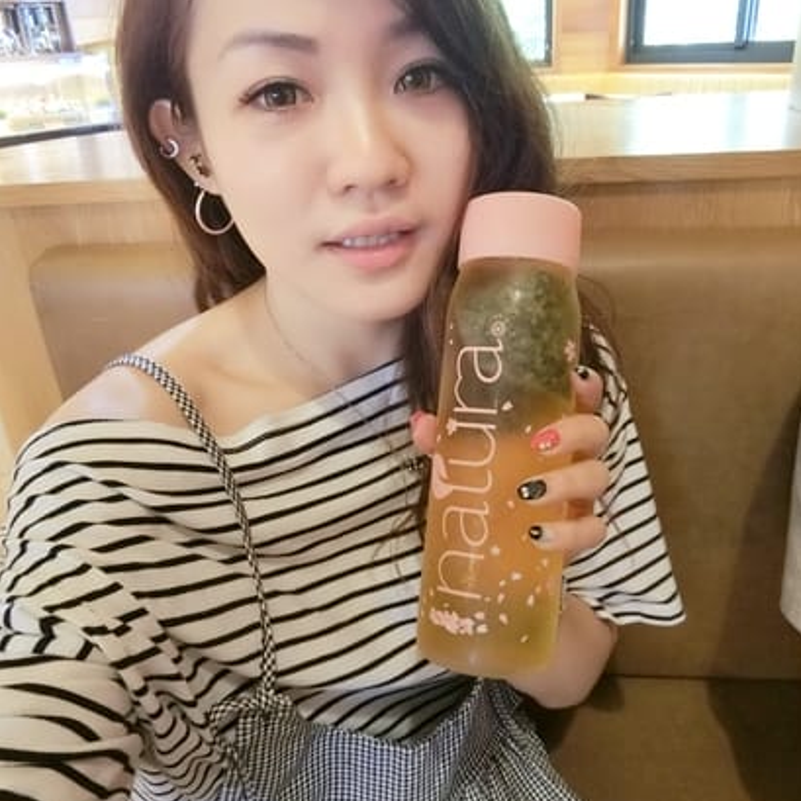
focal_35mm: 25
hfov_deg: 62.9
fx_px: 654
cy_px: 366
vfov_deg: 62.8
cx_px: 402
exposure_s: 1/30
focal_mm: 4.58
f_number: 2.8
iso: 500
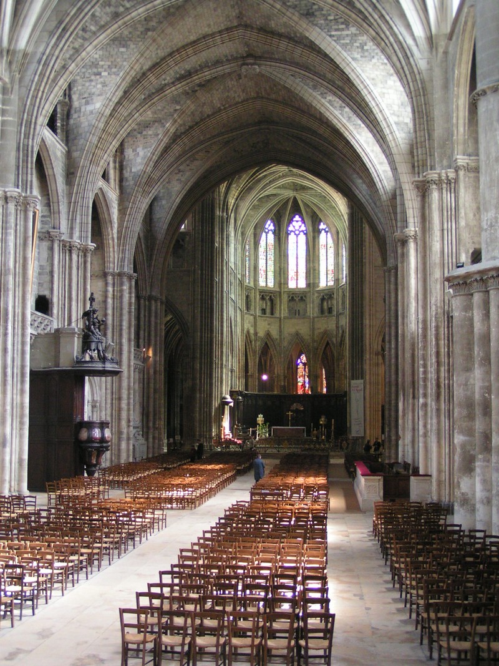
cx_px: 250
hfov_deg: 36.8
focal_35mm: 39
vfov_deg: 47.9
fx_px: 750
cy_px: 333
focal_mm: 6
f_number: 2.8
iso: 200
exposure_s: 1/20
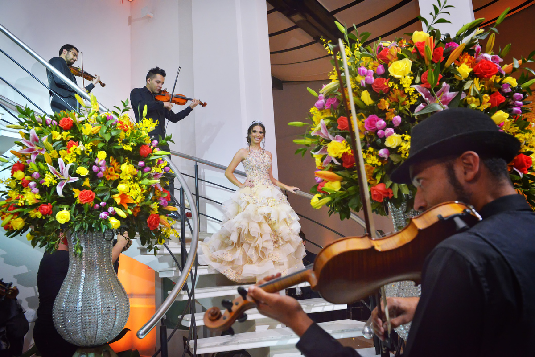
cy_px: 178
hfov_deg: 63.6
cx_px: 268
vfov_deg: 45.0
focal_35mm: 29
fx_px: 431
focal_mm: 29
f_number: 6.3
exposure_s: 1/250
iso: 3200
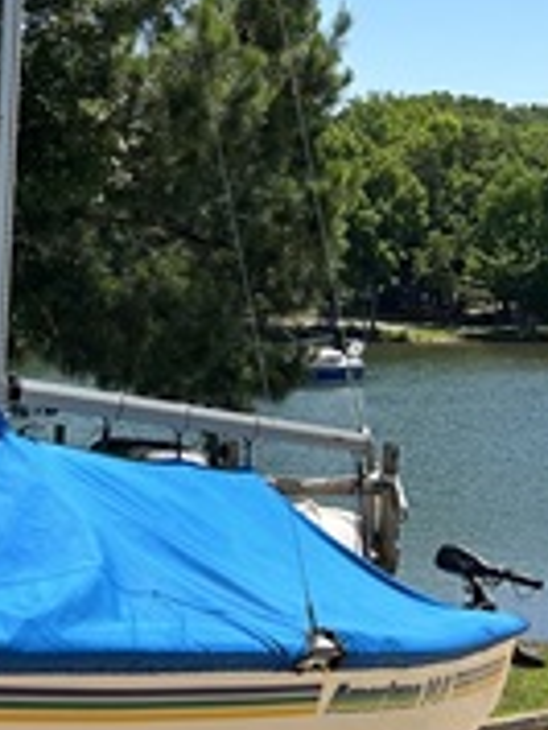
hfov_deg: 15.7
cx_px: 214
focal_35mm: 94
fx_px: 1982
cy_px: 157
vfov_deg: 20.6
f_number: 1.5
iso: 50
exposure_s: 1/3704
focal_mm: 5.7
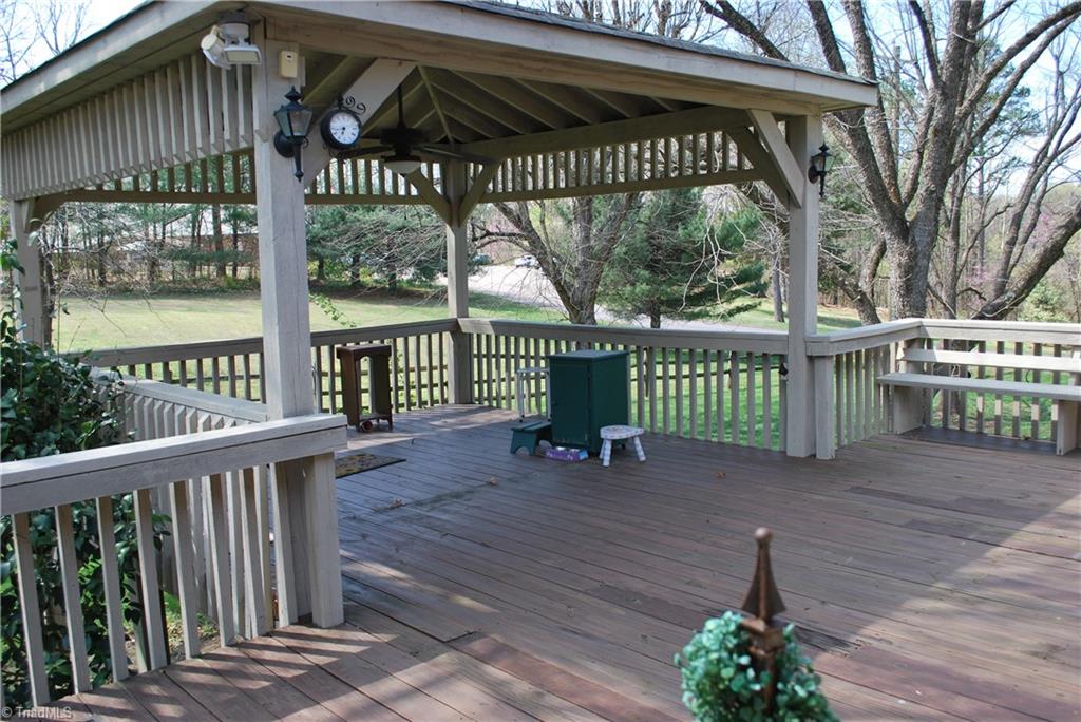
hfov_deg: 61.9
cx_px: 540
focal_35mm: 30
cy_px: 361
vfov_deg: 43.7
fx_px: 901
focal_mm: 20
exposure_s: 1/125
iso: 125
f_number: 5.6
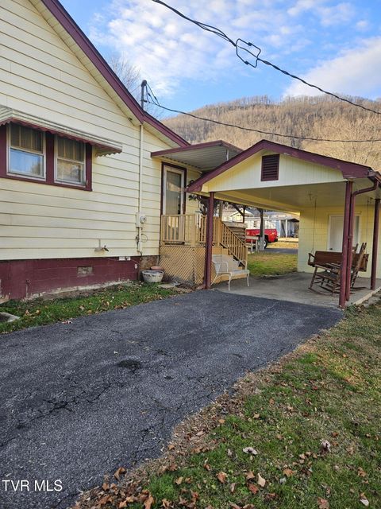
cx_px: 190
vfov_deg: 73.9
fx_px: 338
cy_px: 254
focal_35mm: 23
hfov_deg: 58.9
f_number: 1.8
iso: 25
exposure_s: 1/270
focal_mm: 5.4
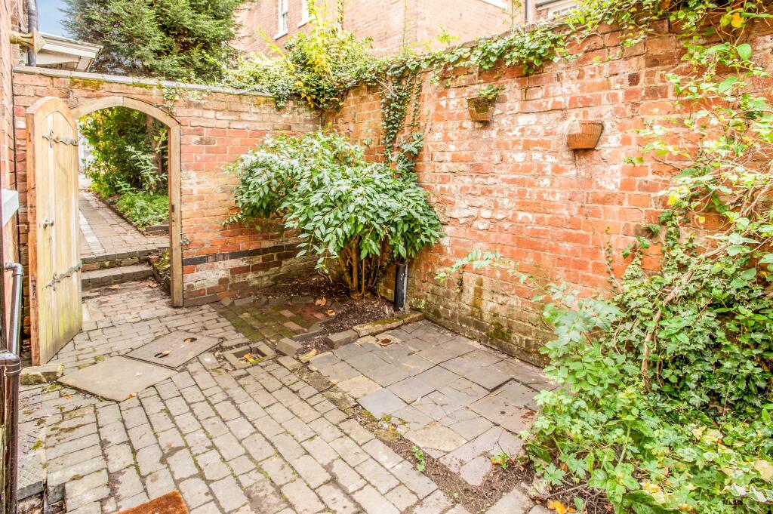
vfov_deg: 64.5
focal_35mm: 19
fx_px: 408
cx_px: 386
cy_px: 257
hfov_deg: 87.0
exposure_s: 1/10
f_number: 13
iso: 200
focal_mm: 19
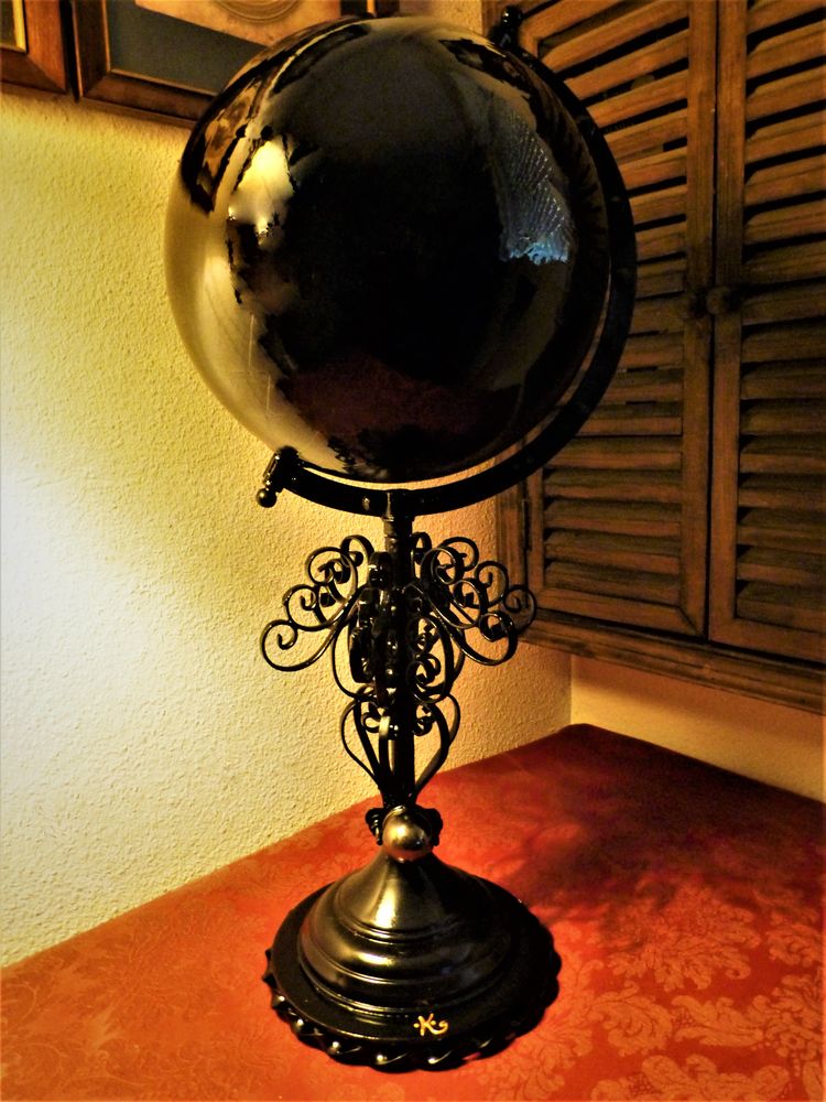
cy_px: 551
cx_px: 413
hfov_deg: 54.9
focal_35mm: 25
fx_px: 795
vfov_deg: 69.4
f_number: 2.8
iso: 400
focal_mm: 4.5
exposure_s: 1/6
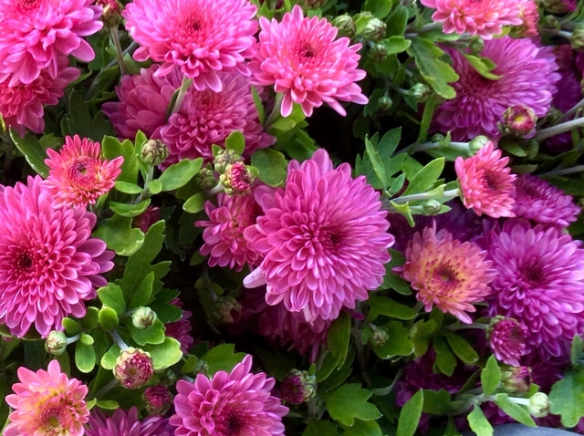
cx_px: 162
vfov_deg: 25.3
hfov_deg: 33.3
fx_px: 960
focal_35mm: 57
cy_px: 115
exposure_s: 1/25
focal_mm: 3.3
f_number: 2.4
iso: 64
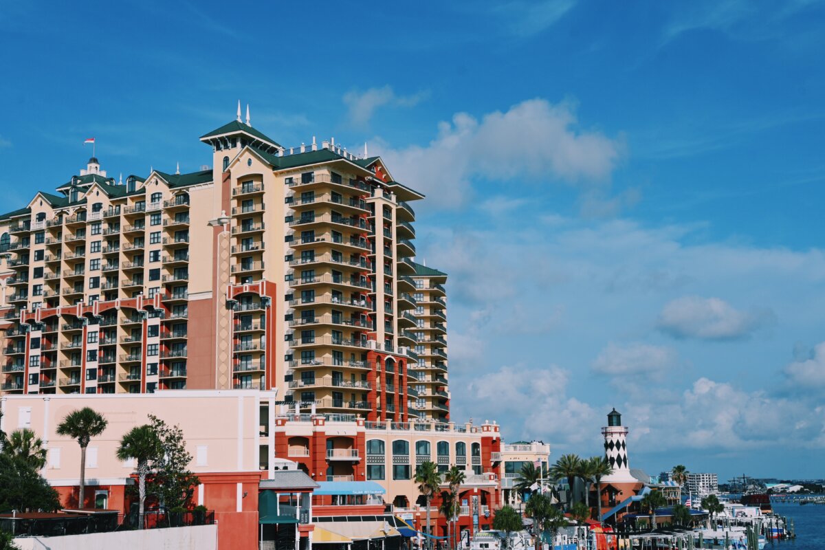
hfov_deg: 41.7
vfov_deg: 28.5
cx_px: 412
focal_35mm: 47
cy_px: 275
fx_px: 1083
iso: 100
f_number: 9
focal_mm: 31.5
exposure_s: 1/640
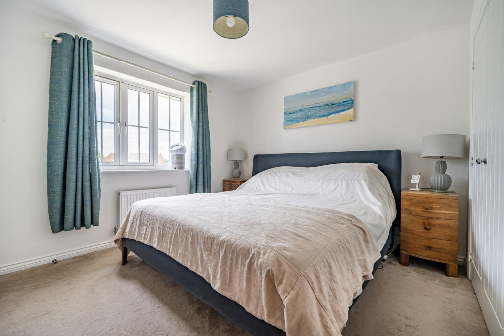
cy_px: 168
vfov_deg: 77.3
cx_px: 252
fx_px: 210
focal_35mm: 15
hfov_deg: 100.4
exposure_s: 1/25
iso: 100
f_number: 8
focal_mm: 15
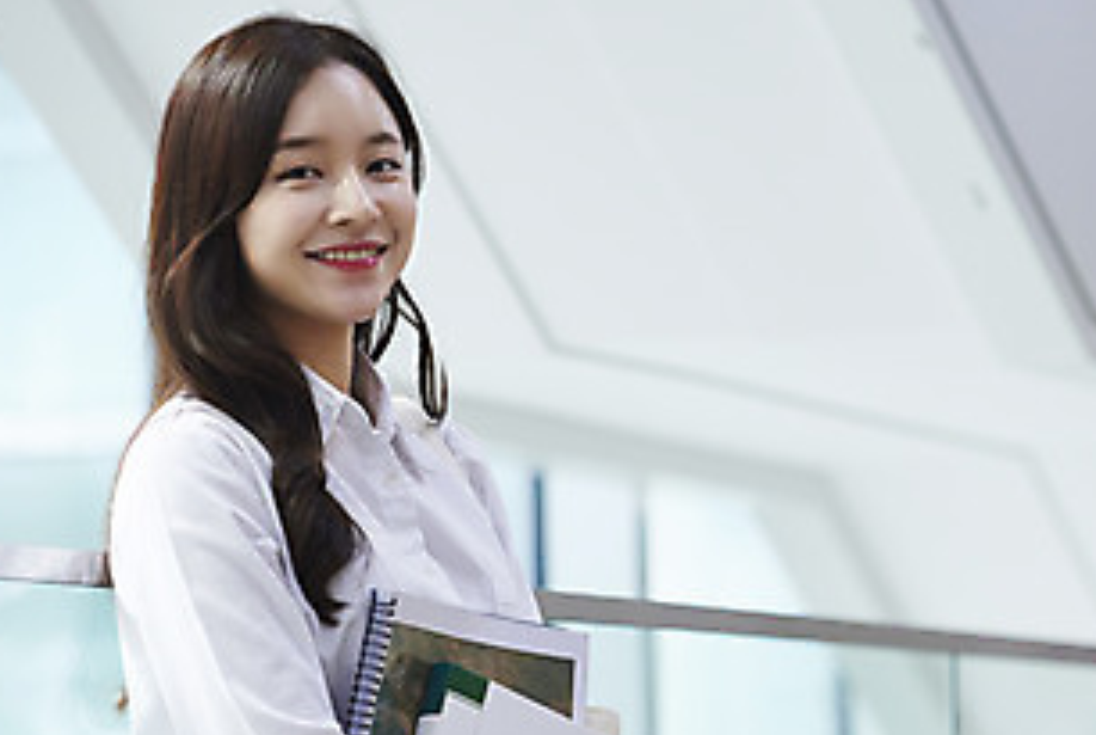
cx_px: 732
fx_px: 6677
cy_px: 498
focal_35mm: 219
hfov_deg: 9.4
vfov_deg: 6.3
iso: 1000
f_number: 2.8
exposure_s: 1/250
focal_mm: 112
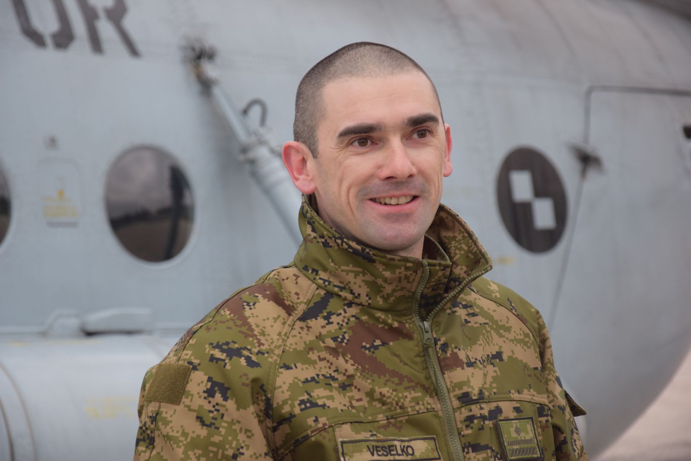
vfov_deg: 10.8
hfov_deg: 16.1
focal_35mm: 128
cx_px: 346
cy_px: 230
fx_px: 2447
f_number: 5.6
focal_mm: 85
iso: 800
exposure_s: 1/60
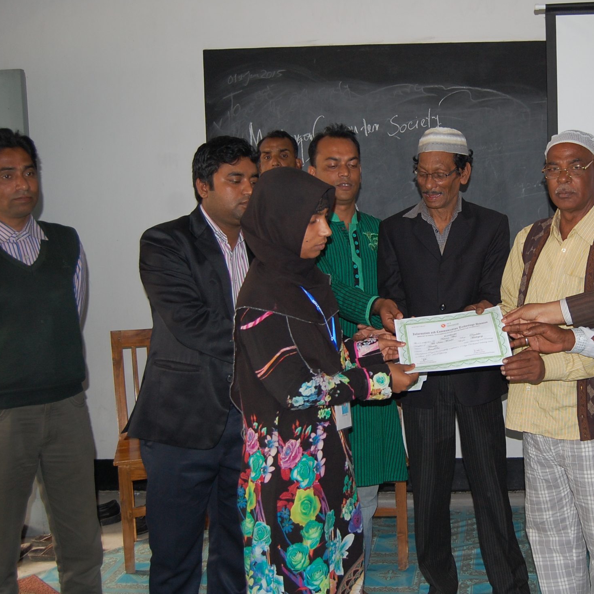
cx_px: 433
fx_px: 835
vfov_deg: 39.2
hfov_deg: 38.3
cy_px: 292
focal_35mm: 43
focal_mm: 22
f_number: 3.8
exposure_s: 1/60
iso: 400
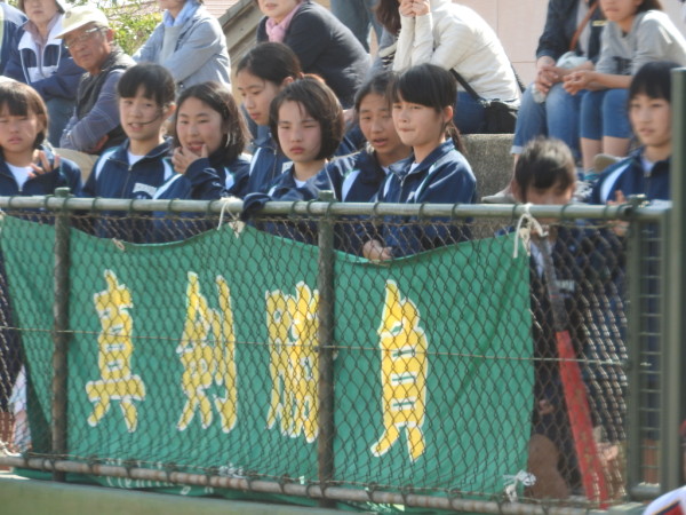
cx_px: 343
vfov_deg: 3.7
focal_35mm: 400
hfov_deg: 5.0
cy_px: 258
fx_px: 7927
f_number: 5.6
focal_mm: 71.7
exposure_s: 1/125
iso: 100
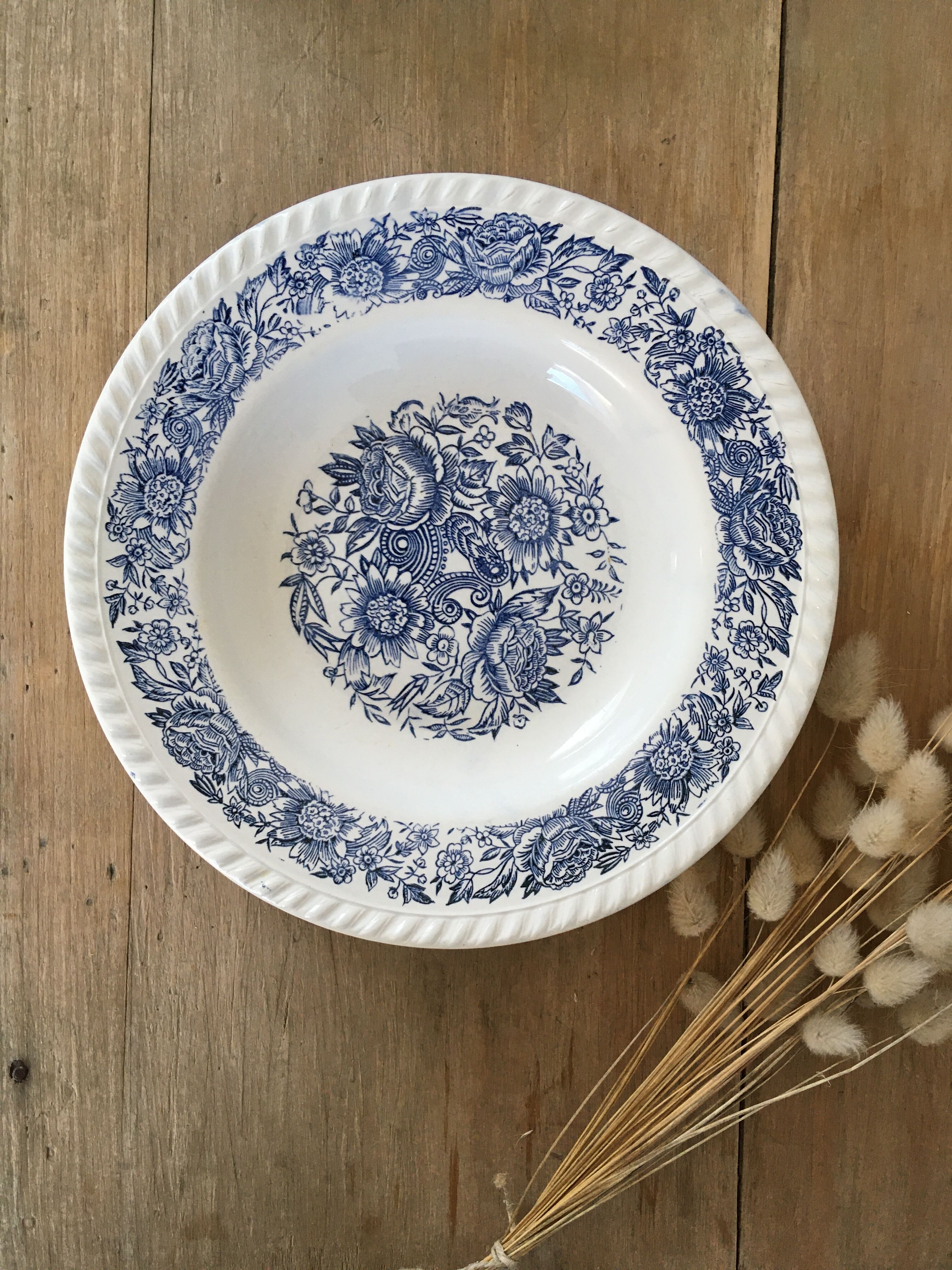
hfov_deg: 48.2
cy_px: 635
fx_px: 1063
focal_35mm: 29
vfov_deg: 61.7
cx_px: 476
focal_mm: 4.15
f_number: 2.2
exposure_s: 1/33
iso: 50
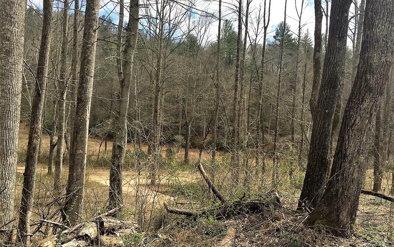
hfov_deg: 61.2
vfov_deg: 40.6
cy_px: 130
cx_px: 198
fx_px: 333
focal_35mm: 31
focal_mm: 4.15
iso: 32
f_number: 2.2
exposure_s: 1/942
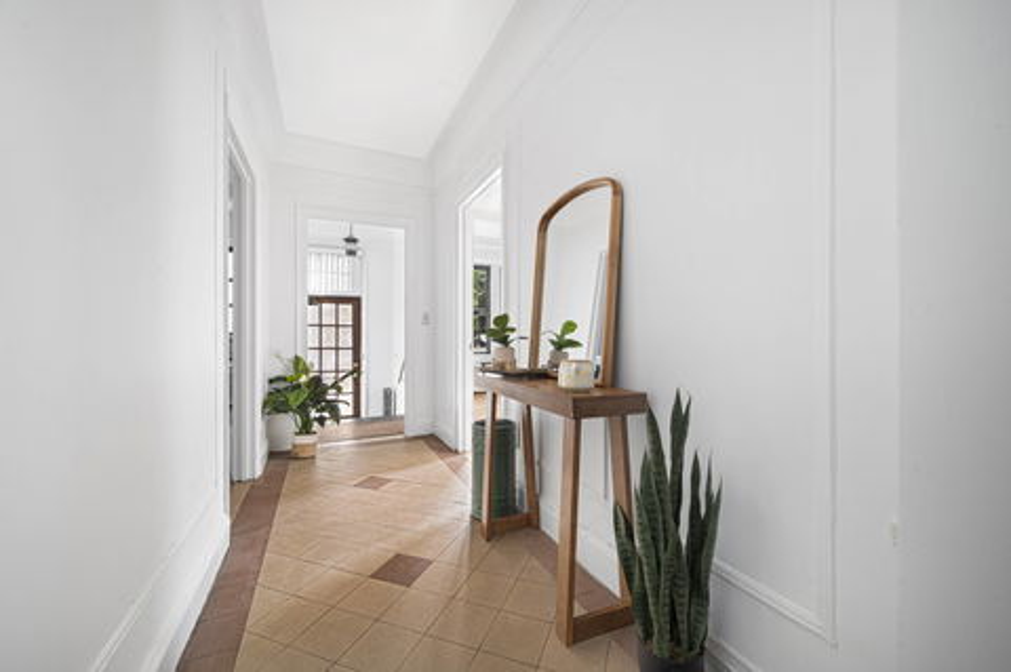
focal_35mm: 14
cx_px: 506
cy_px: 336
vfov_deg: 81.1
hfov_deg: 104.3
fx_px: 393
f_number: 11
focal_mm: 14
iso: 400
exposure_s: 2
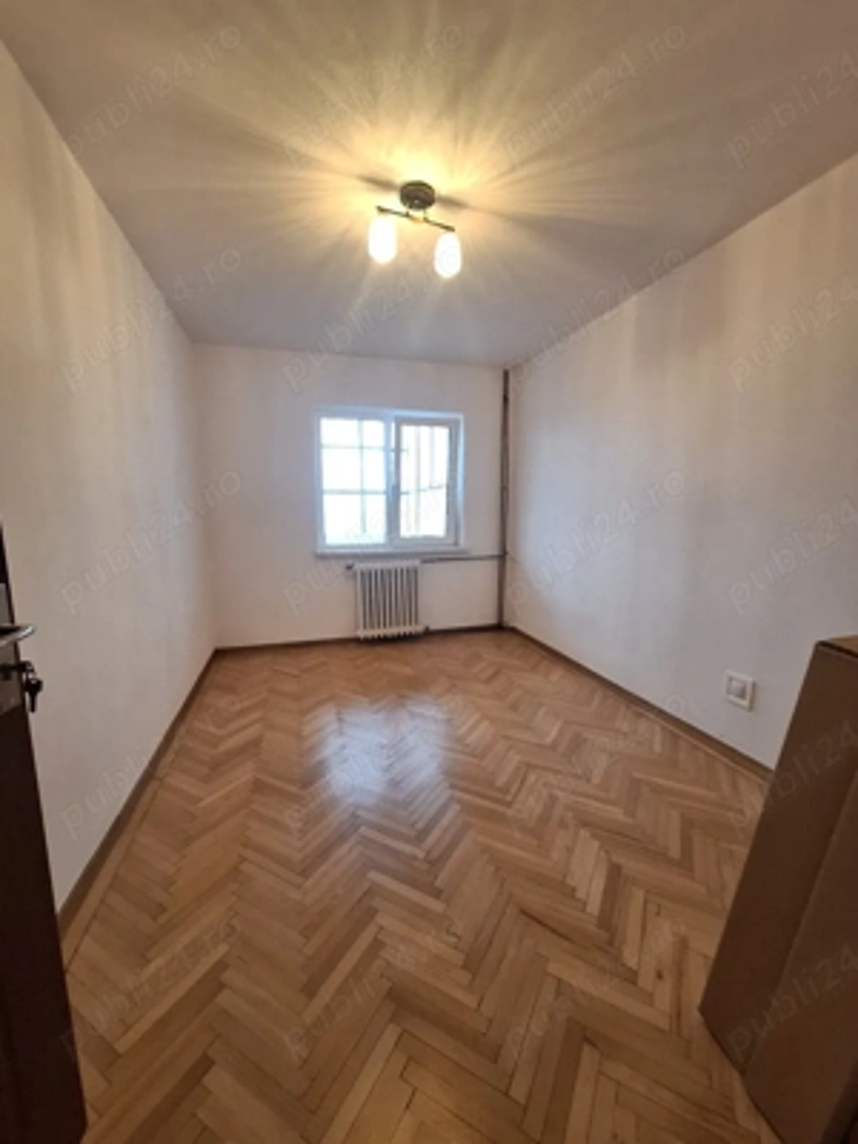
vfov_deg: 106.2
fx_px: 430
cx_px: 429
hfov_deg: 89.9
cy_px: 572
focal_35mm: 13
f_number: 2.2
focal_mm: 1.74
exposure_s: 1/50
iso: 125
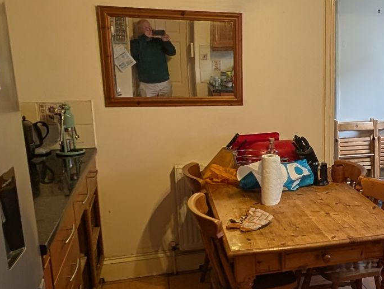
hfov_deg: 41.6
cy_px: 163
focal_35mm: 42
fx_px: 466
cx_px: 337
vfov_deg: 34.4
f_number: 1.95
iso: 45
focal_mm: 2.23
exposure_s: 1/33.3
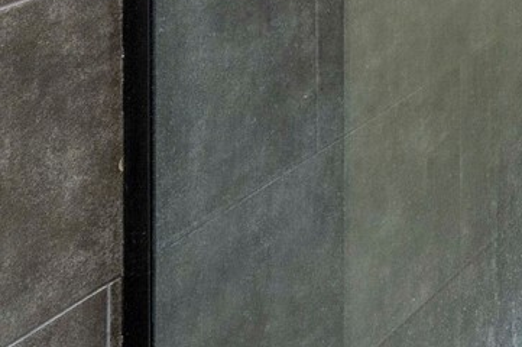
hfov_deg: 16.6
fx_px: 1159
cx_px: 1133
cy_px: -384
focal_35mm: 80
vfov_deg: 13.9
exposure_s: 1/15
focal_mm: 17
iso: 1000
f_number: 6.7
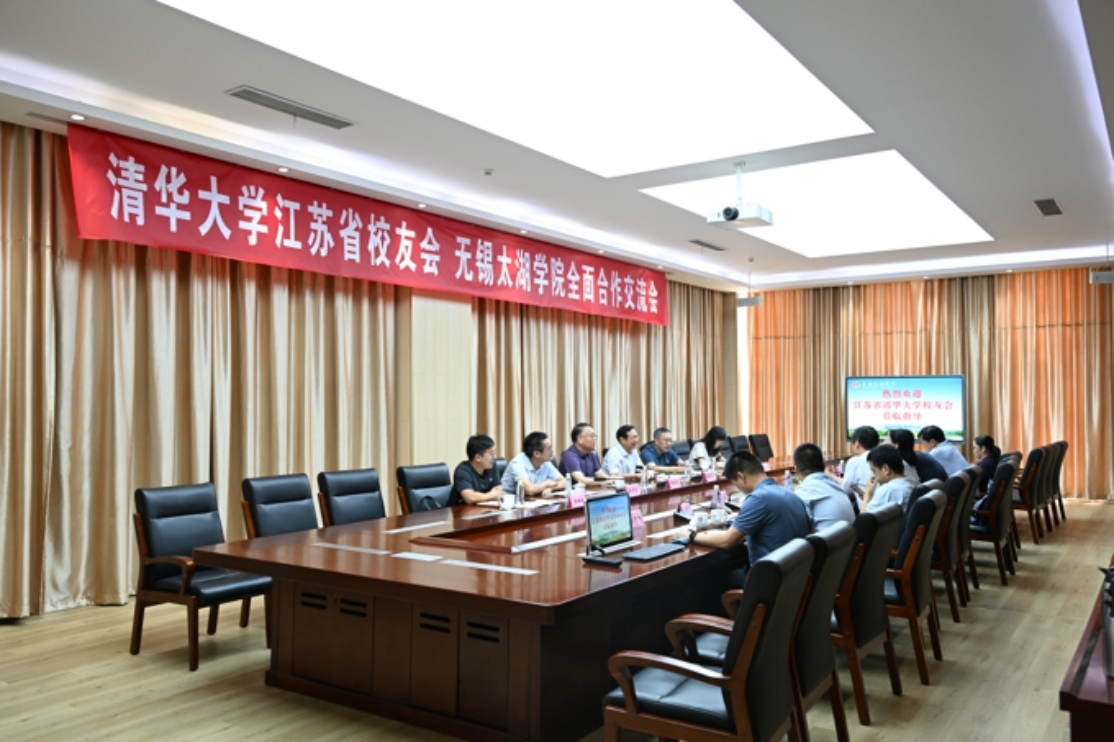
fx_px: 866
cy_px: 371
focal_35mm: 28
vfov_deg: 46.4
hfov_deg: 65.5
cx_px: 557
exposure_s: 1/50
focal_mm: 28
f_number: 4
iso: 800
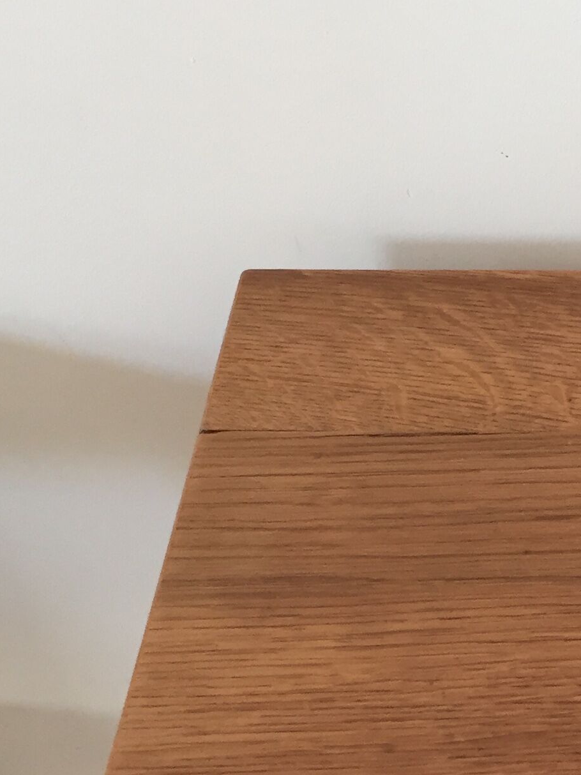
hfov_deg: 17.8
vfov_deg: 24.1
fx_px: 1746
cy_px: 735
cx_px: 739
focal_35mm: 78
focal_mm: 4.15
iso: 100
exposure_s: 1/33
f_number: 2.2
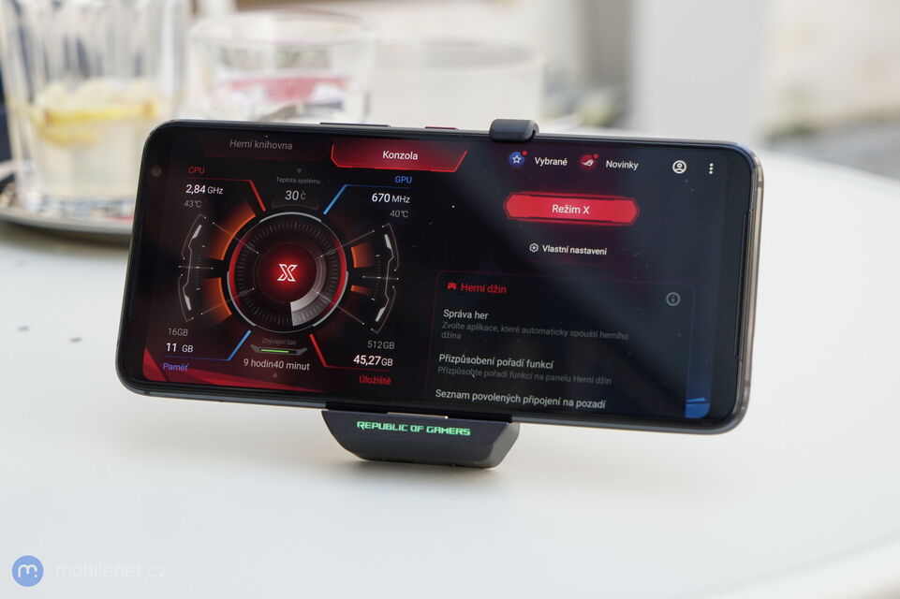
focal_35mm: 70
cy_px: 300
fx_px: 1749
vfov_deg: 19.4
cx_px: 450
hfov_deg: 28.9
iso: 500
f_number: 7.1
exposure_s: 1/125
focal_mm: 70
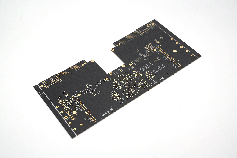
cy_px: 79
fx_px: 355
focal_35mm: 54
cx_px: 118
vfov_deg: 25.1
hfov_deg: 36.9
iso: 320
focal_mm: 54
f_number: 7.1
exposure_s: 1/125
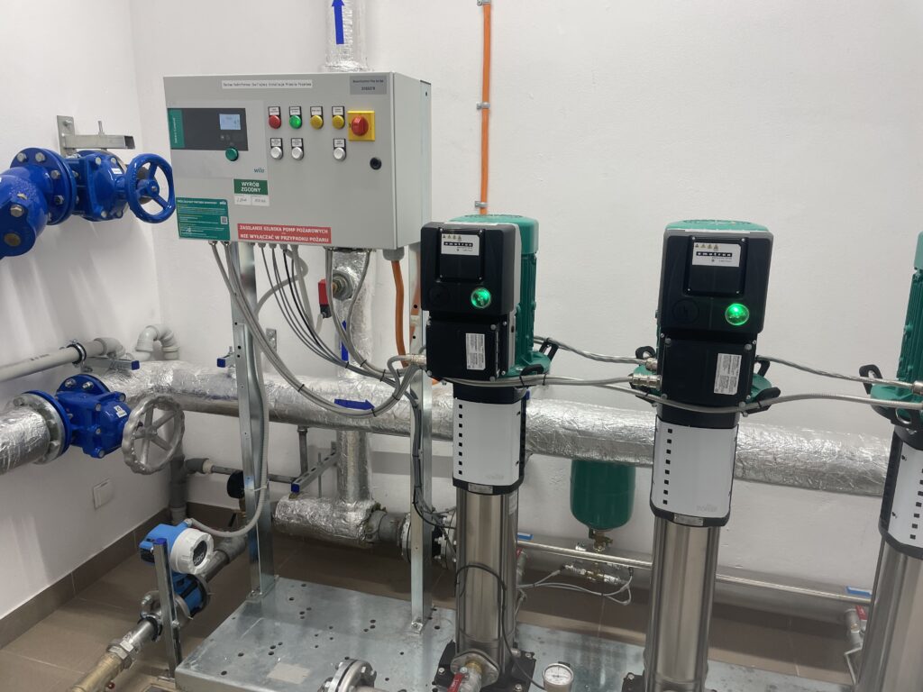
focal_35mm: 26
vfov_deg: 53.1
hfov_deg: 67.3
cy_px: 346
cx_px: 462
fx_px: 693
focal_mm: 4.2
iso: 50
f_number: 1.6
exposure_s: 1/100
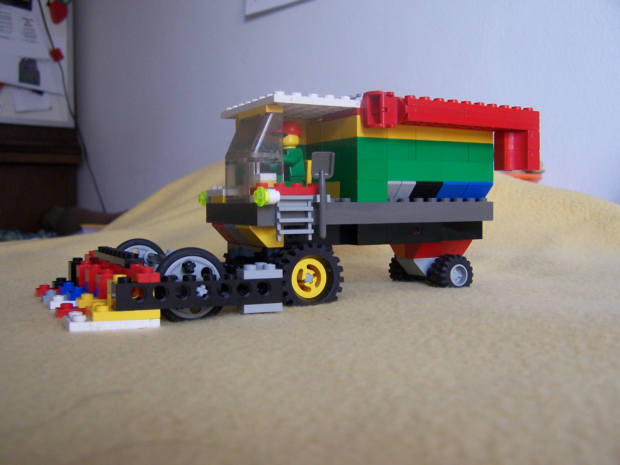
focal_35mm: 38
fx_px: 681
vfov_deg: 37.7
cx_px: 310
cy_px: 232
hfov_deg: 49.0
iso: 140
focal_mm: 6.3
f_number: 2.8
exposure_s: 1/25
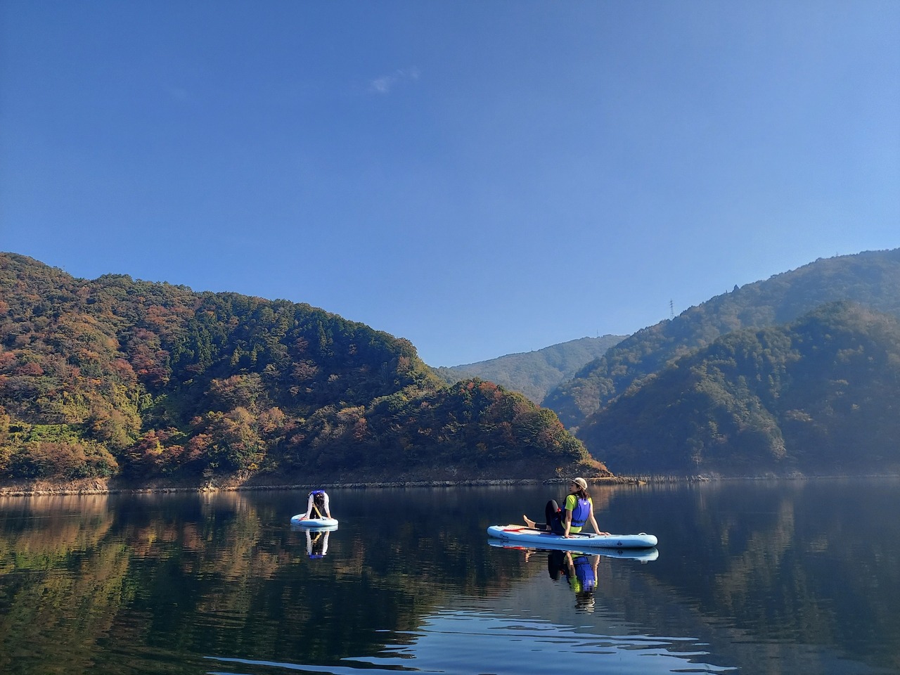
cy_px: 338
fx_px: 650
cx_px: 450
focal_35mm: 25
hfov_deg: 69.4
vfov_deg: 54.9
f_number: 2
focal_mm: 4.6
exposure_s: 1/1236
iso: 50
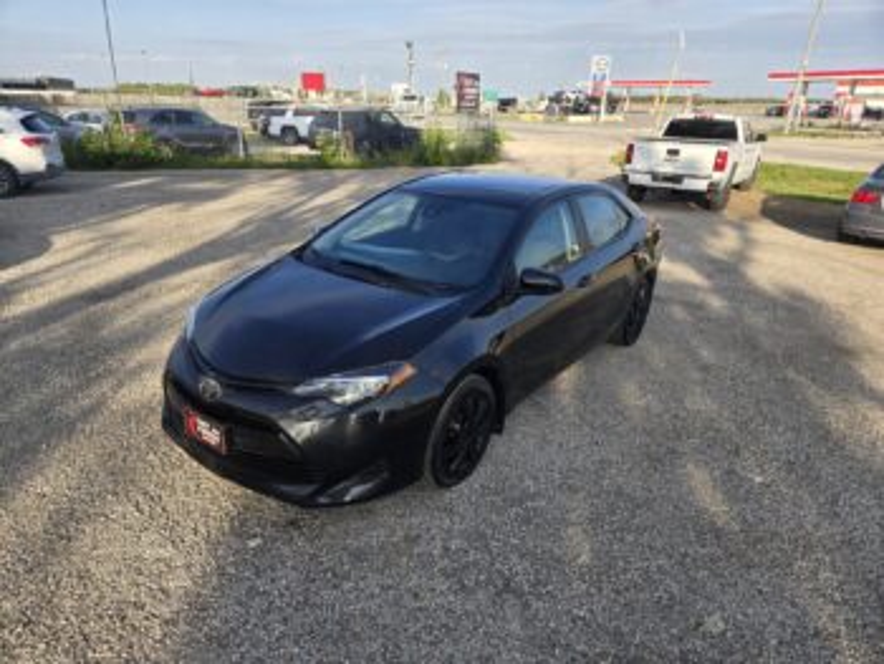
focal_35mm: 23
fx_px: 588
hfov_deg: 73.9
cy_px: 332
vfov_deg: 58.9
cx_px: 442
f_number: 1.8
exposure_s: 1/2544
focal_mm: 5.4
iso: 80
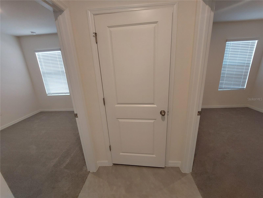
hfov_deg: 106.2
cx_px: 132
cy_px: 99
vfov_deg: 89.9
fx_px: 99
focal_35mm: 13
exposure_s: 1/60
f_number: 2.2
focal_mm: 1.74
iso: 160
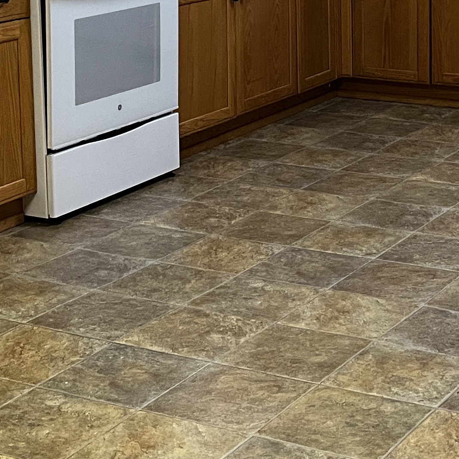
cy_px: -13
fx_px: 1305
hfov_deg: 19.8
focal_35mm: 87
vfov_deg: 19.3
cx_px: 323
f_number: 1.6
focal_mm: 5.1
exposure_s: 1/60
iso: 250
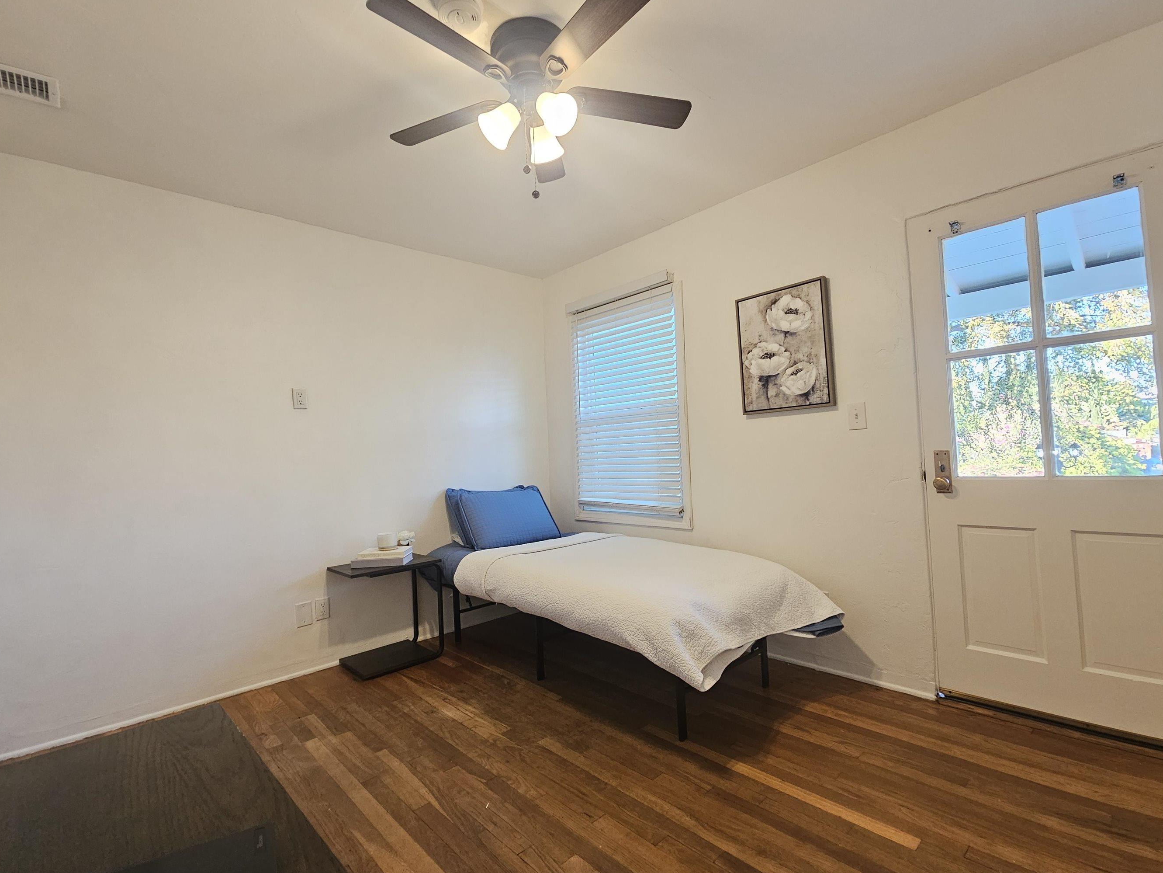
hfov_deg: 98.2
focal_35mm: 15
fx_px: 504
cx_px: 581
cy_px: 430
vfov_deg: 81.7
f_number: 2.2
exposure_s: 1/60
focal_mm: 2.2
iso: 200
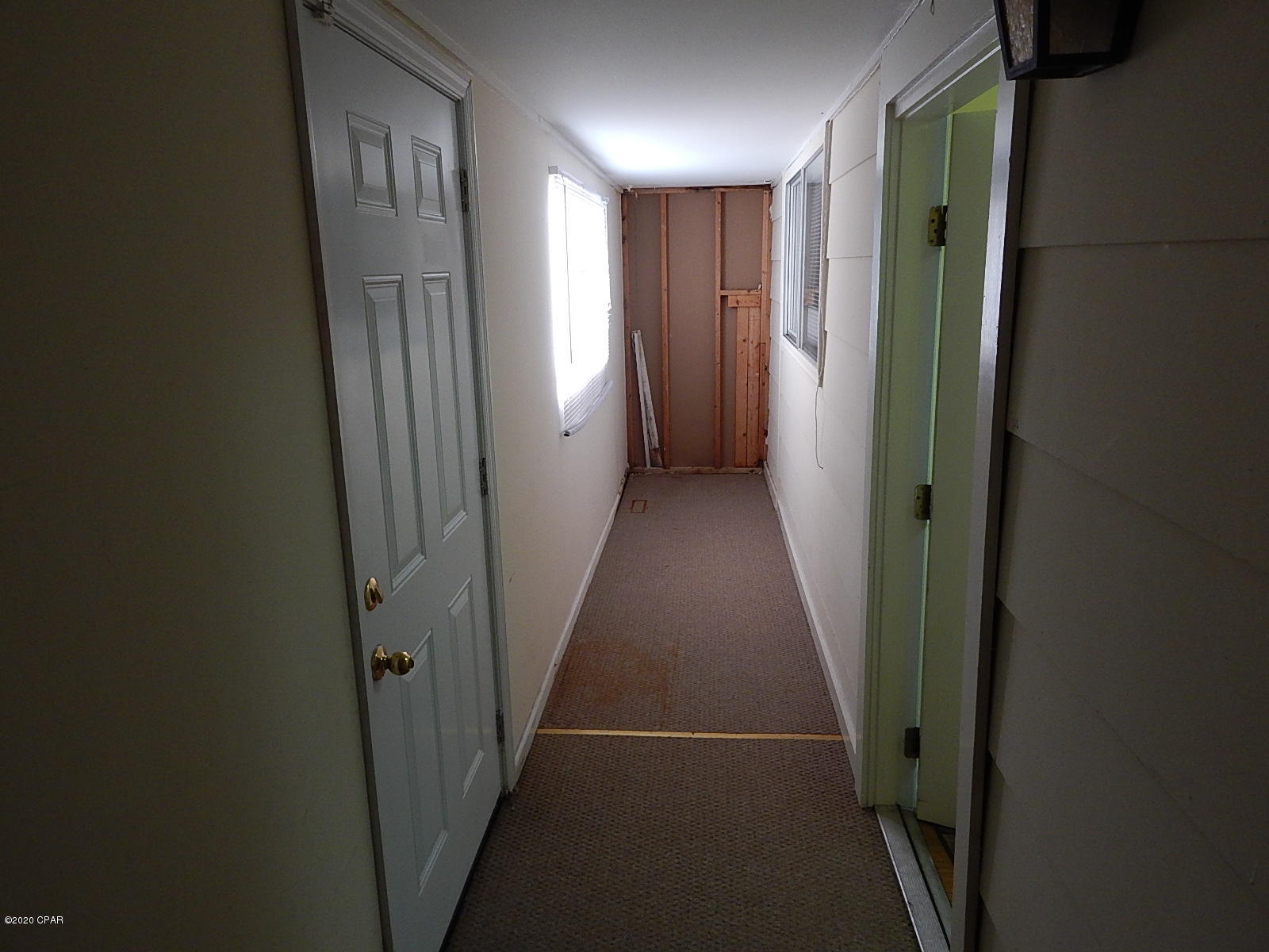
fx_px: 807
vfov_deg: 61.1
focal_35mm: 22
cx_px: 634
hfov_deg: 76.4
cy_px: 476
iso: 220
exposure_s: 1/30
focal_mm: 4
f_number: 3
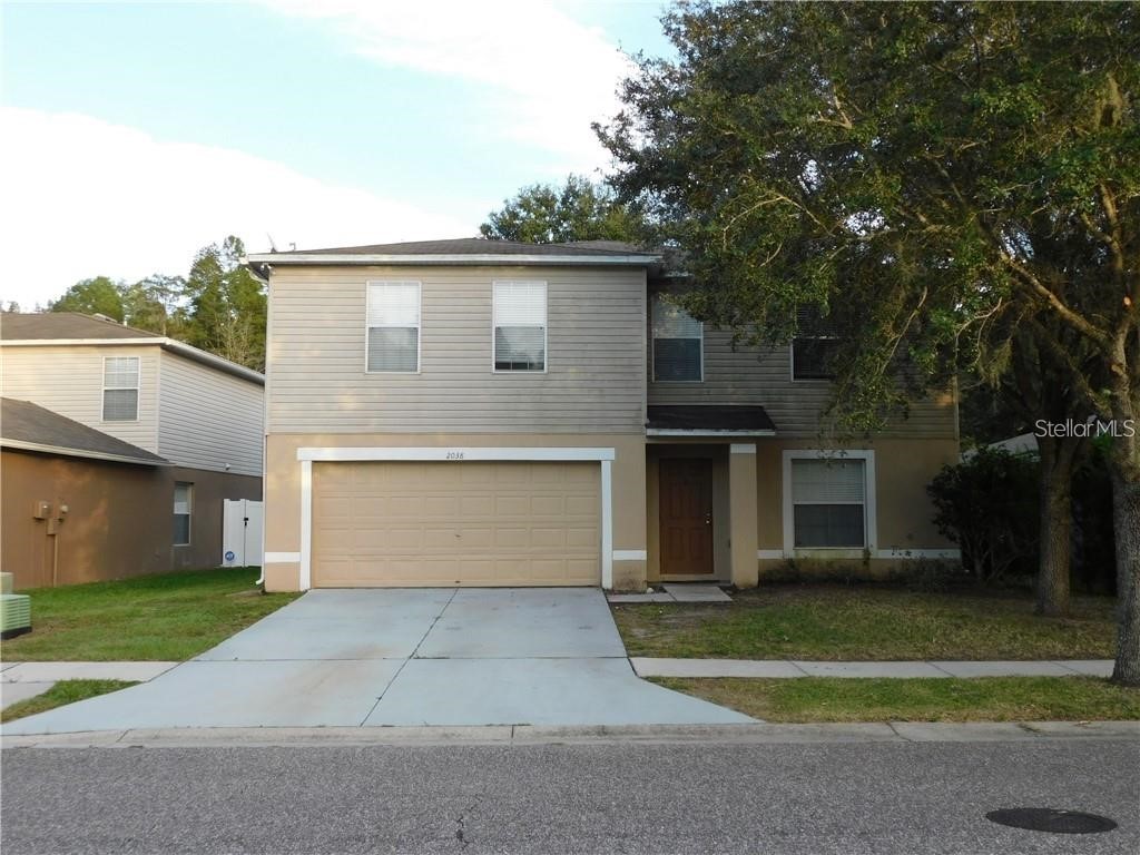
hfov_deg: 51.4
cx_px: 570
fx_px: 1186
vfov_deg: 39.7
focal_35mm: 36
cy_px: 428
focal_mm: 6.3
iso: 125
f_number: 3.5
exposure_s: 1/160
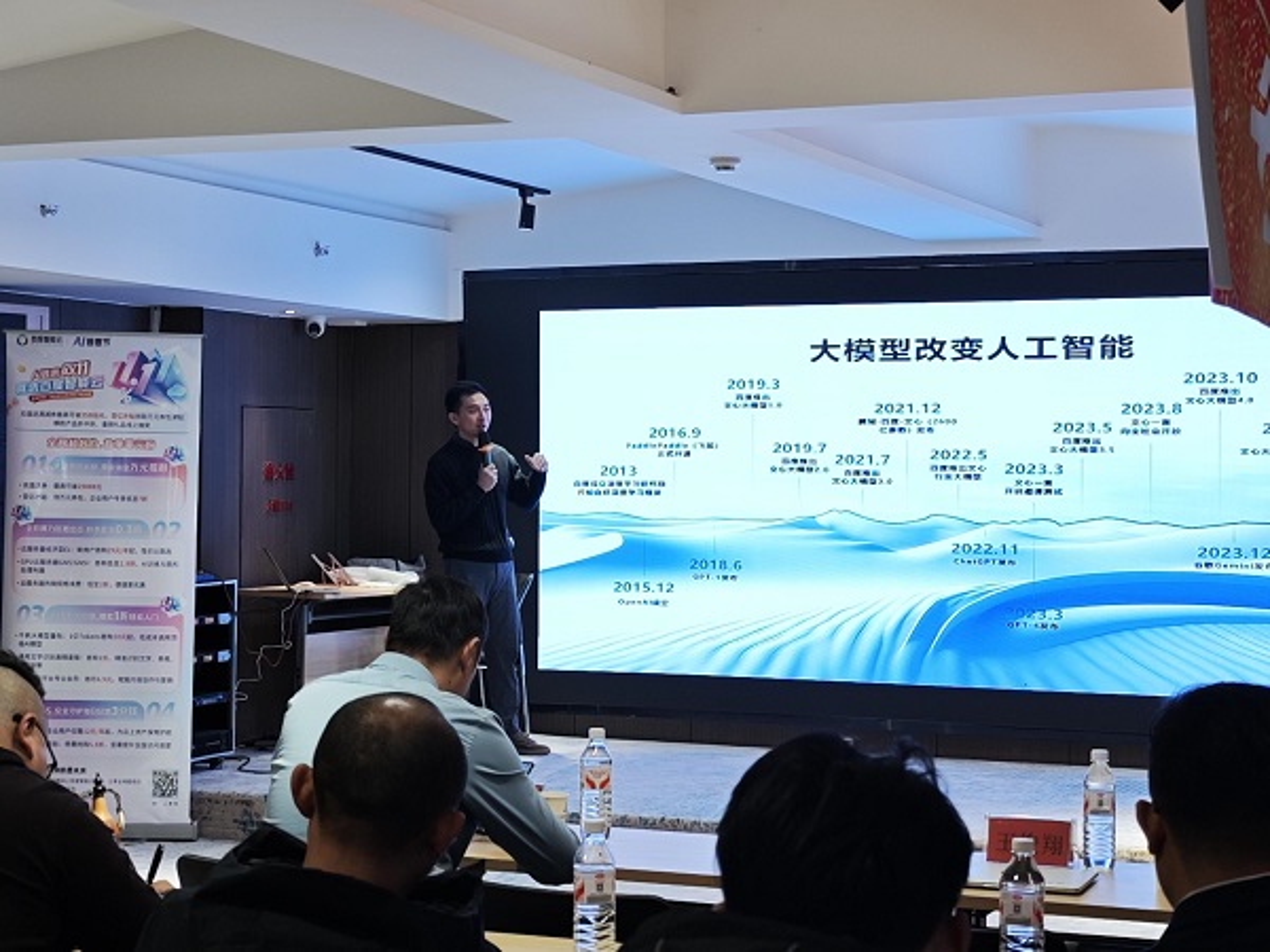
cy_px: 476
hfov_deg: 27.8
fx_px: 2568
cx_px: 635
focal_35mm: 70
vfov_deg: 21.0
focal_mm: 8.72
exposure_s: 1/96.2
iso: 100
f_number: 1.63
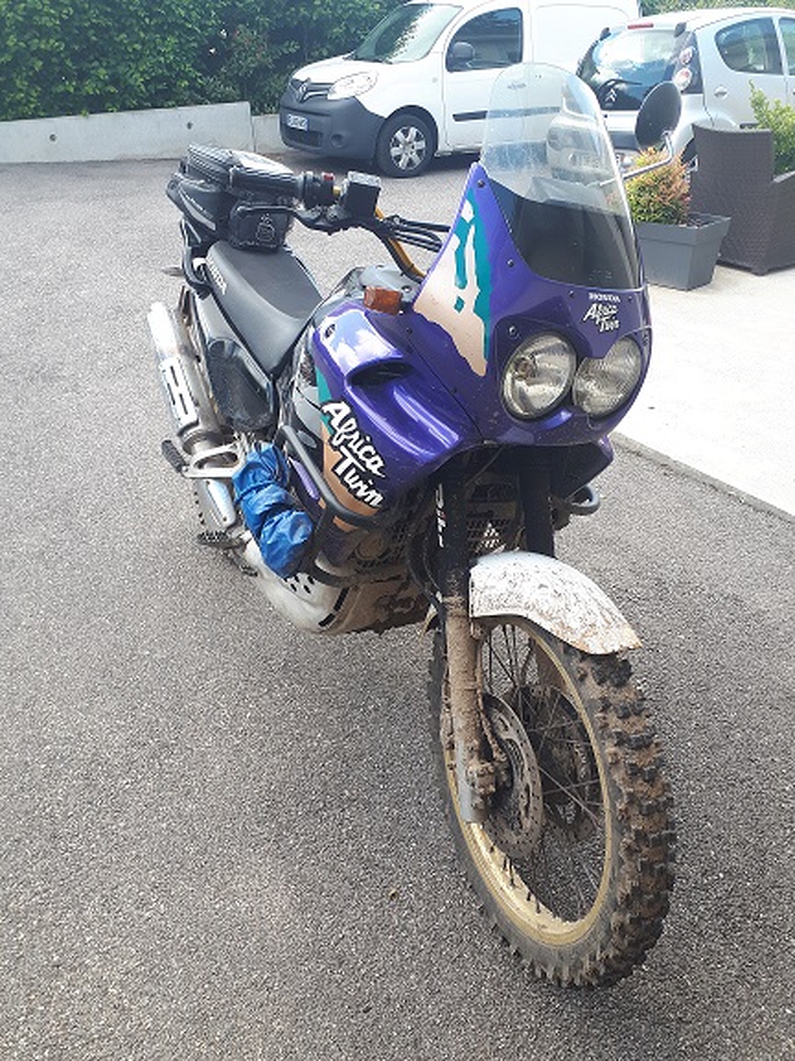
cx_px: 398
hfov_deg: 51.4
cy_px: 530
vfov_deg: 65.3
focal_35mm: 27
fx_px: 827
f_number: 1.9
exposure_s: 1/181
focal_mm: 3.6
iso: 40
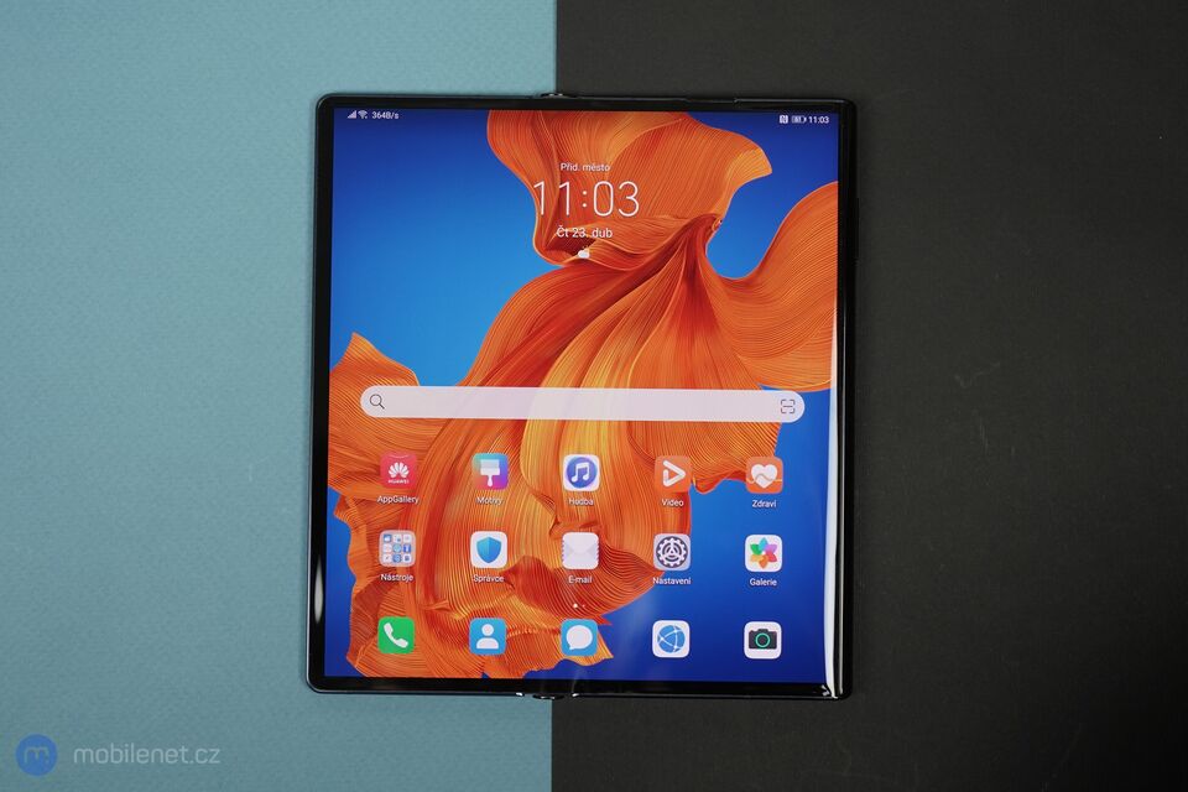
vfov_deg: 28.6
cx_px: 594
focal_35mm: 47
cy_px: 396
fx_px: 1551
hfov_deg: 41.9
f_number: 4
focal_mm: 47
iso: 400
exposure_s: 1/160
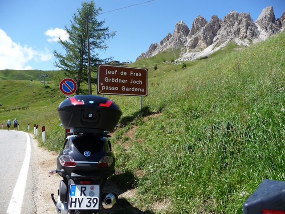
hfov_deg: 63.4
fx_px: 231
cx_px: 142
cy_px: 107
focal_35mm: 28
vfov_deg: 49.7
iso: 100
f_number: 3.3
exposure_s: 1/640
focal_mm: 4.7
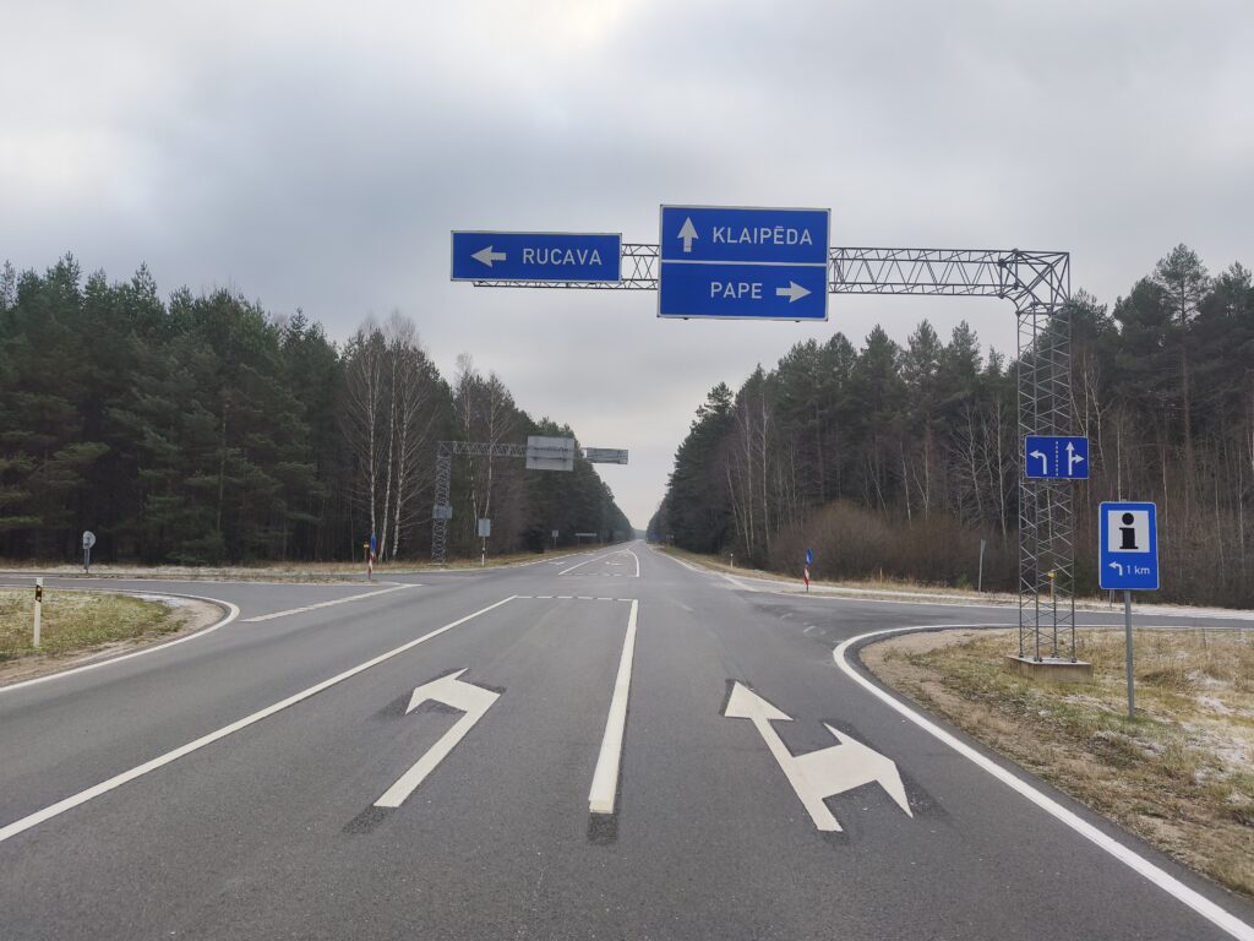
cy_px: 470
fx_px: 833
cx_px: 627
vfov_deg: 58.9
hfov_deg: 73.9
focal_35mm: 23
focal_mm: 6.18
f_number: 1.65
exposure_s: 1/293
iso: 50
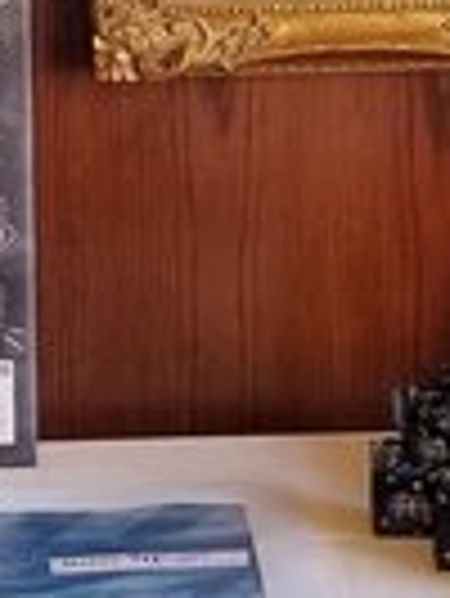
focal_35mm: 156
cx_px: 252
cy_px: 112
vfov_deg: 12.6
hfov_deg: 9.5
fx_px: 2700
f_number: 1.7
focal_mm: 4.25
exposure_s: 1/60
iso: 80
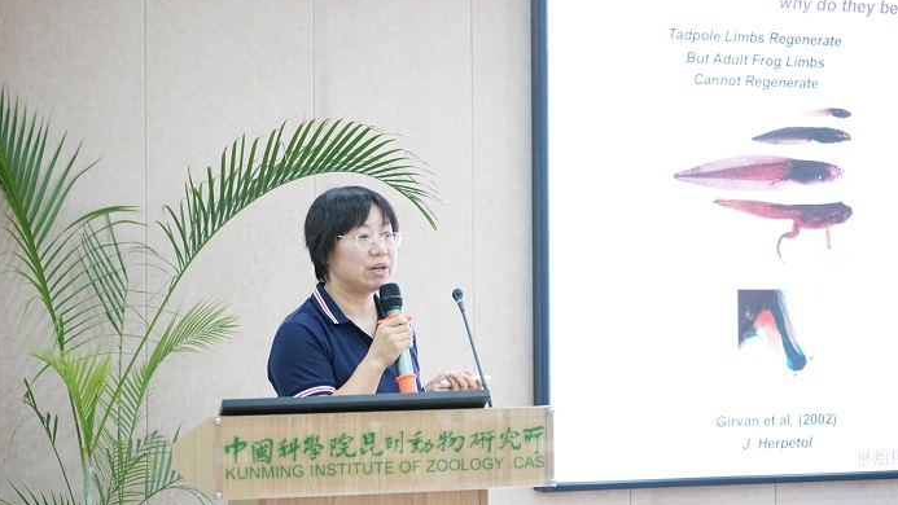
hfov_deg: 28.6
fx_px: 1762
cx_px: 448
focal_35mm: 74
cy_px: 273
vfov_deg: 16.3
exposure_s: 1/50
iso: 4000
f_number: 5.6
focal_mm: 70
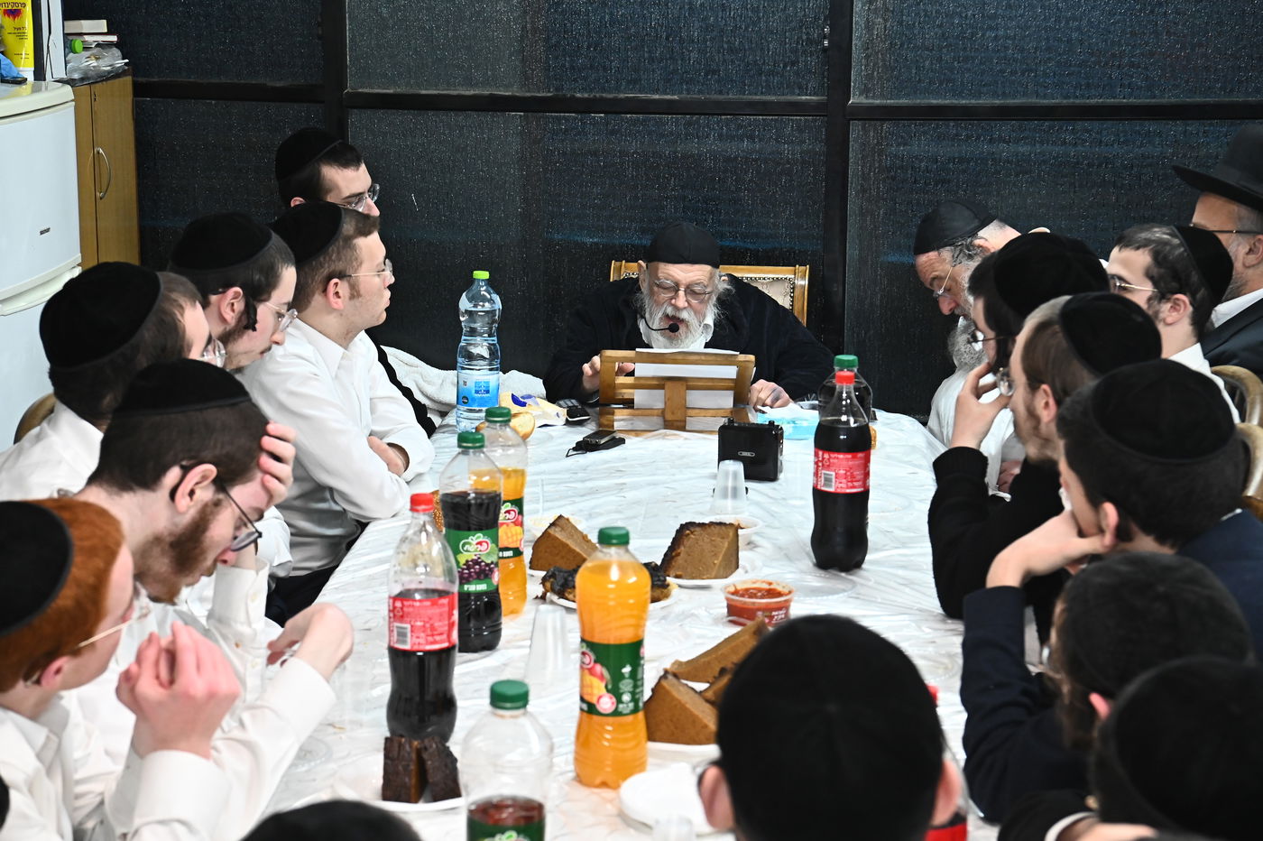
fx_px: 2455
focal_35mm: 70
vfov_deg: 19.4
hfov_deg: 28.9
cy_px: 420
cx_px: 632
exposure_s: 1/160
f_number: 8
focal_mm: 70
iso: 3200
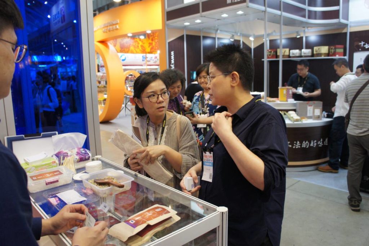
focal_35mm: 27
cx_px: 184
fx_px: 277
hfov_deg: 67.4
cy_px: 123
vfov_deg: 47.9
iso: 800
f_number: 4
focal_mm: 18
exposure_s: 1/125
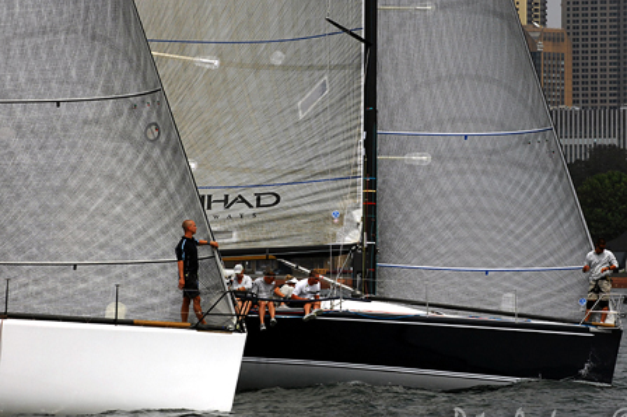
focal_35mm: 402
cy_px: 192
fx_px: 6996
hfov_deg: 5.1
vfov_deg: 3.4
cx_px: 320
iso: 400
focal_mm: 200
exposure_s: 1/1000
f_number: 8.5
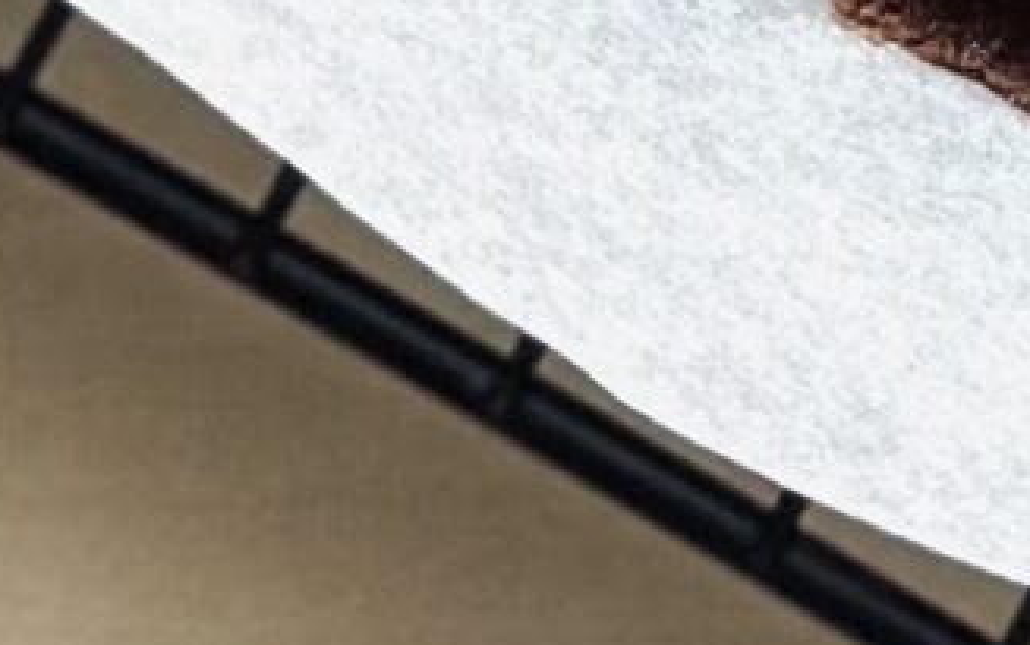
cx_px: 1591
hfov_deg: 5.2
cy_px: -2379
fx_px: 11182
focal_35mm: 398
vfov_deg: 3.1
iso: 125
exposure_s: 1/106
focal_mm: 6.86
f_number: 1.78
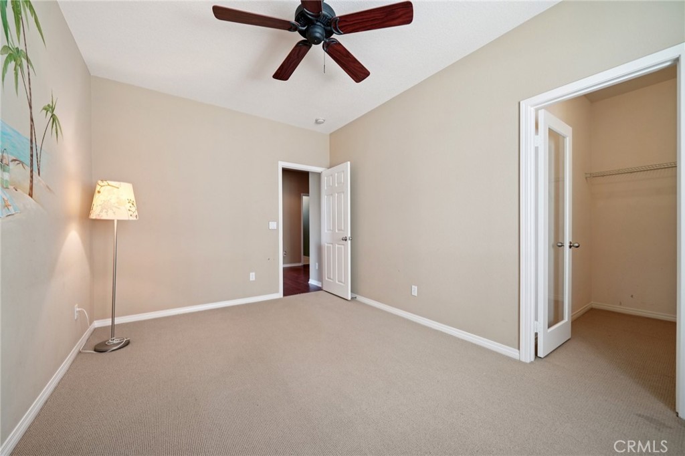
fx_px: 247
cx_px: 342
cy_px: 228
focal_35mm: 13
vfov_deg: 85.4
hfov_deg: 108.3
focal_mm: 13
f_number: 8
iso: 400
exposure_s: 1/20
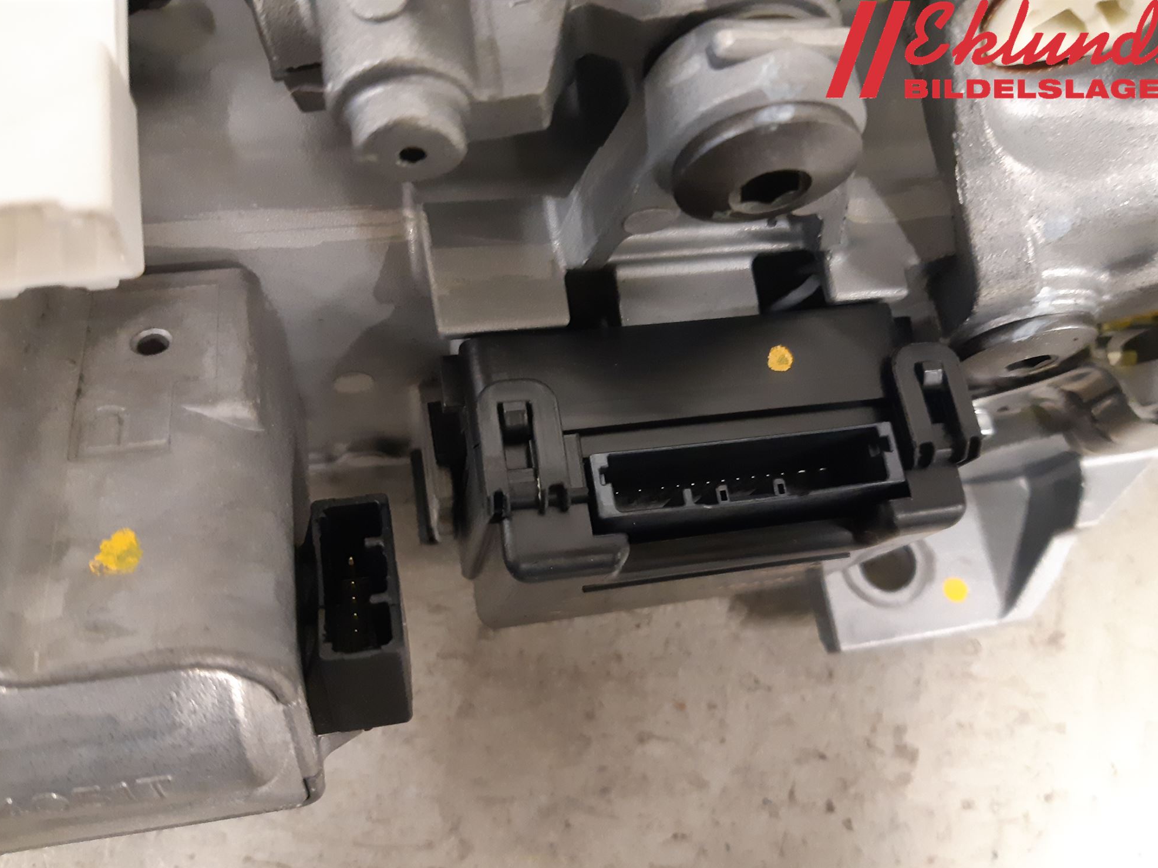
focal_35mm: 27
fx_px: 903
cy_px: 450
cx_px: 585
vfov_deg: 51.3
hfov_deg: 65.3
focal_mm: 3.93
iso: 400
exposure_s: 1/25
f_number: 1.7
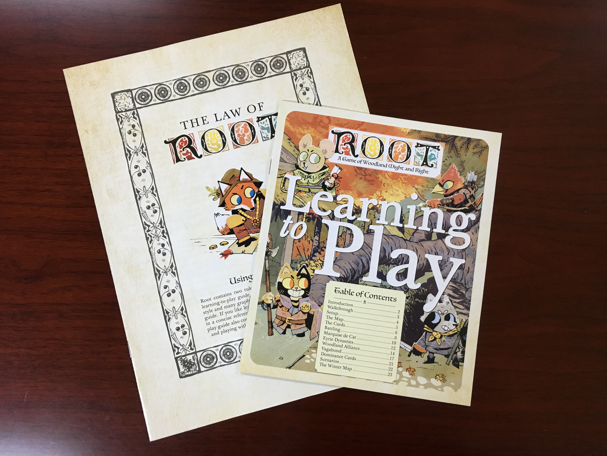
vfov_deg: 48.2
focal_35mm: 29
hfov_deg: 61.7
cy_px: 228
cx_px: 304
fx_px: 509
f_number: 2.2
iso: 64
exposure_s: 1/17
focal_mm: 4.15
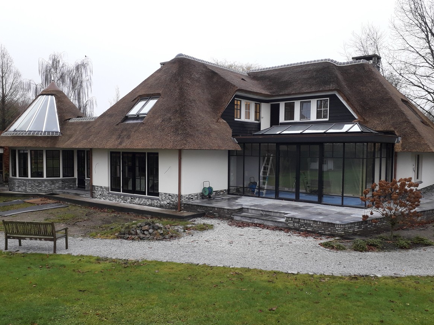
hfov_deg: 59.9
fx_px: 376
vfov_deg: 46.8
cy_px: 163
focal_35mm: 30
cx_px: 232
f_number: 1.9
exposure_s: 1/100
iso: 64
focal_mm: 3.6
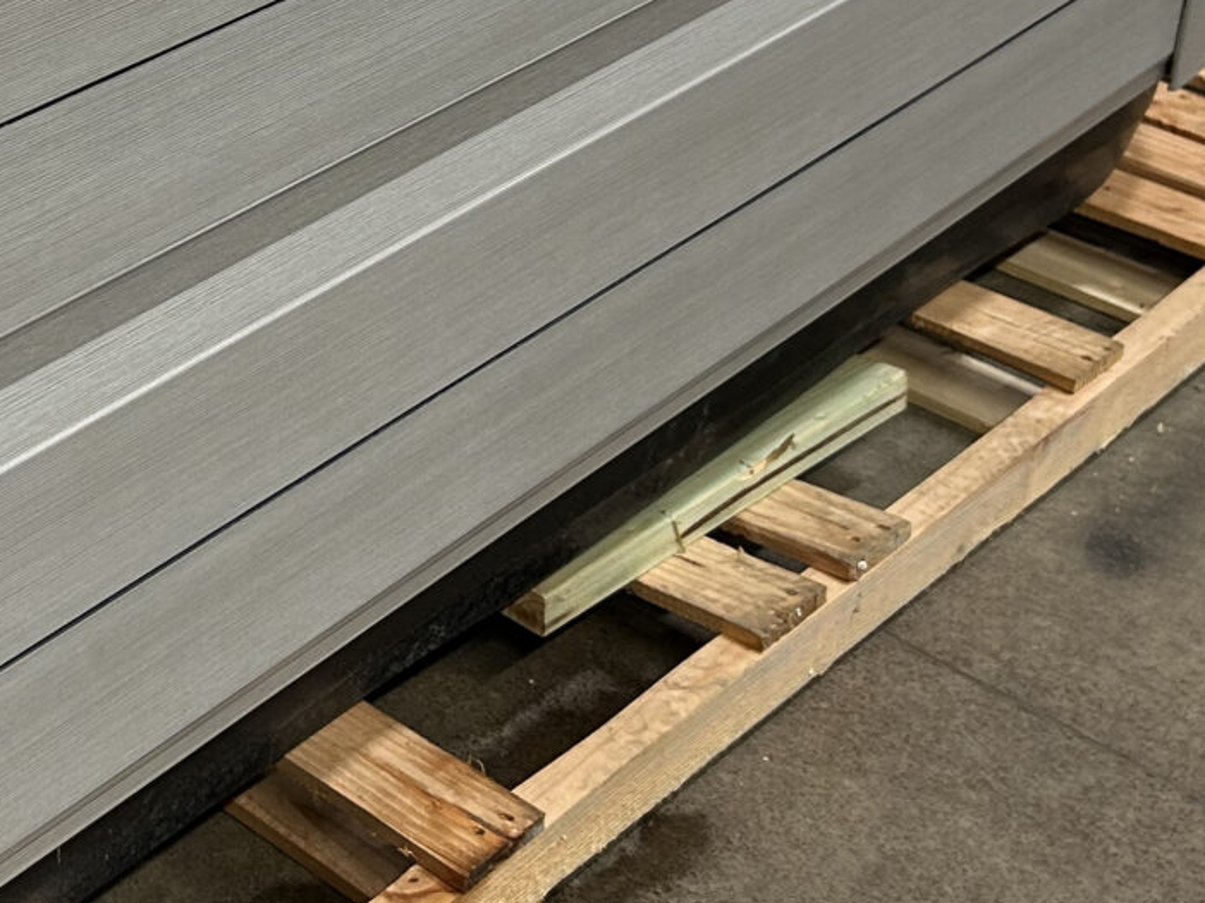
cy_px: 46
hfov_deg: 25.0
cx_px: 167
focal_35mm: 76
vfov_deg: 18.9
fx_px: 2644
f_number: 1.5
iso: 100
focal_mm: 5.7
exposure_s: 1/60
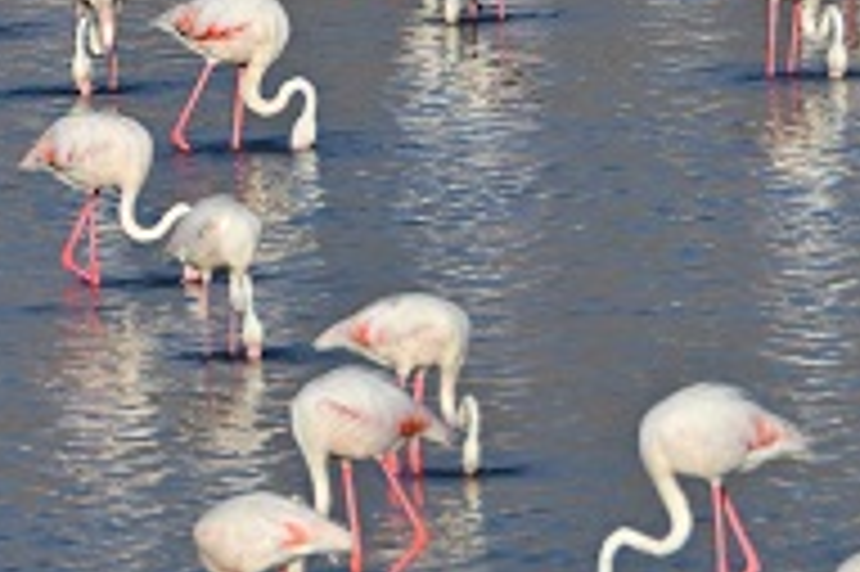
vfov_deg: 0.8
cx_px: 306
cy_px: 117
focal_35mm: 1729
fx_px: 41267
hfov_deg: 1.2
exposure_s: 1/2500
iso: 640
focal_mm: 550
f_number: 9
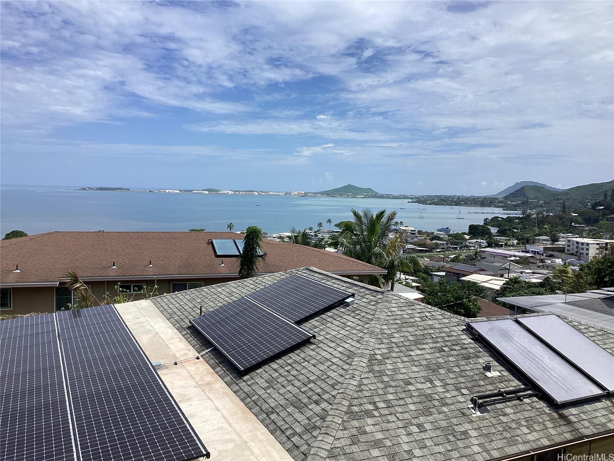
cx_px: 307
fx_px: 550
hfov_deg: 58.4
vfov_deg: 45.4
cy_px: 230
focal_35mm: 31
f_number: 2.4
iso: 25
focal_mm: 3.3
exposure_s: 1/2398
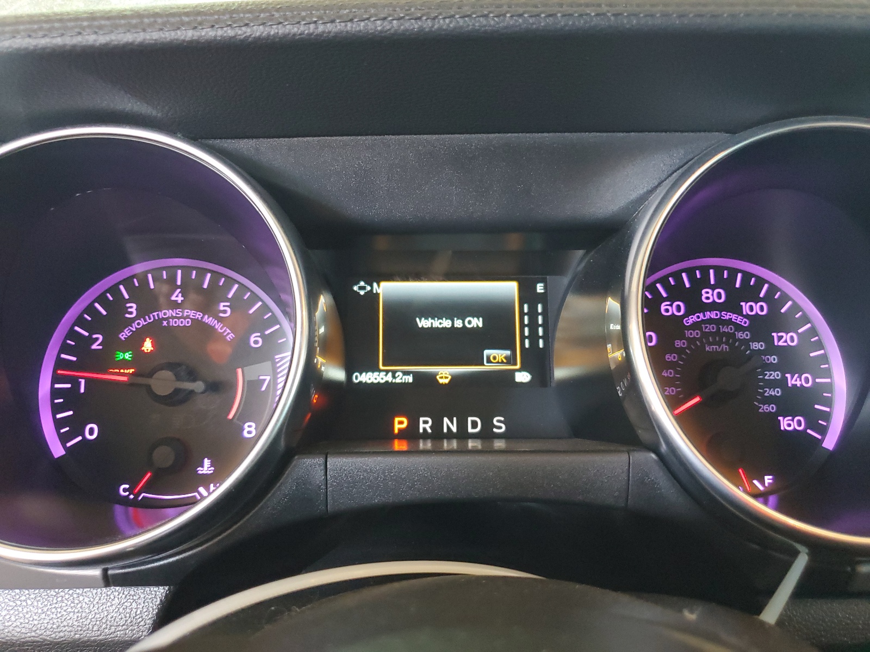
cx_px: 435
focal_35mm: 26
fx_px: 653
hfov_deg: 67.3
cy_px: 326
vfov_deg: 53.1
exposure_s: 1/20
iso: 326
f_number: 1.5
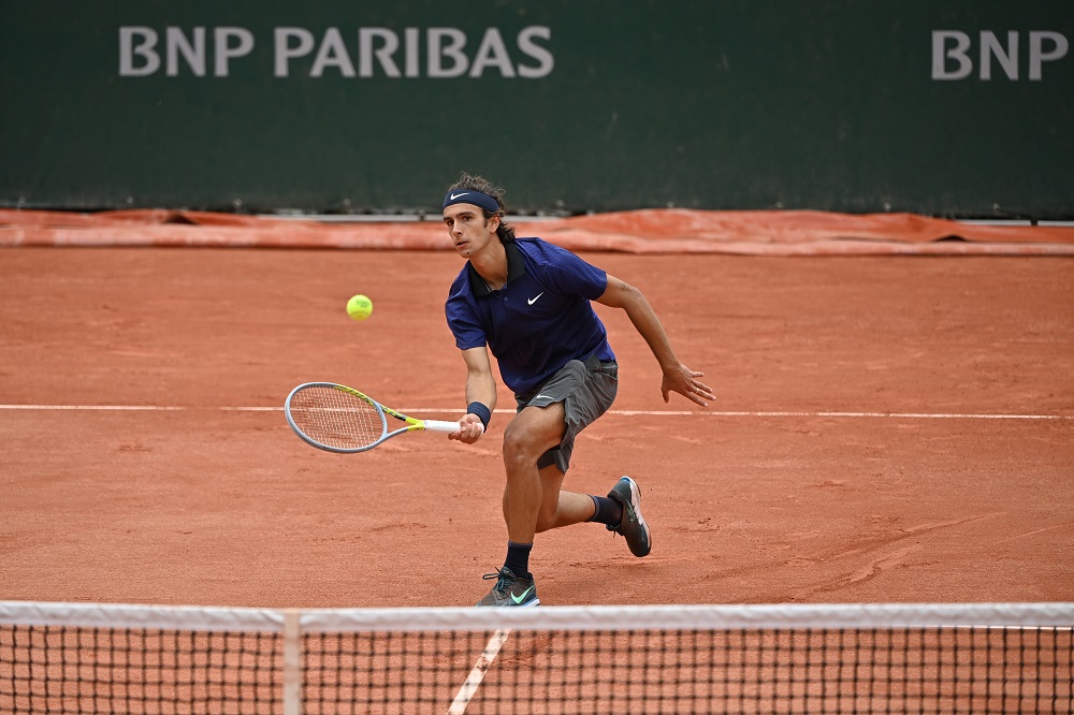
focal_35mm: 270
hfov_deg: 7.6
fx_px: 8052
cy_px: 358
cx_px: 537
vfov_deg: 5.1
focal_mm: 270
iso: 250
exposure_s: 1/2000
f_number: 4
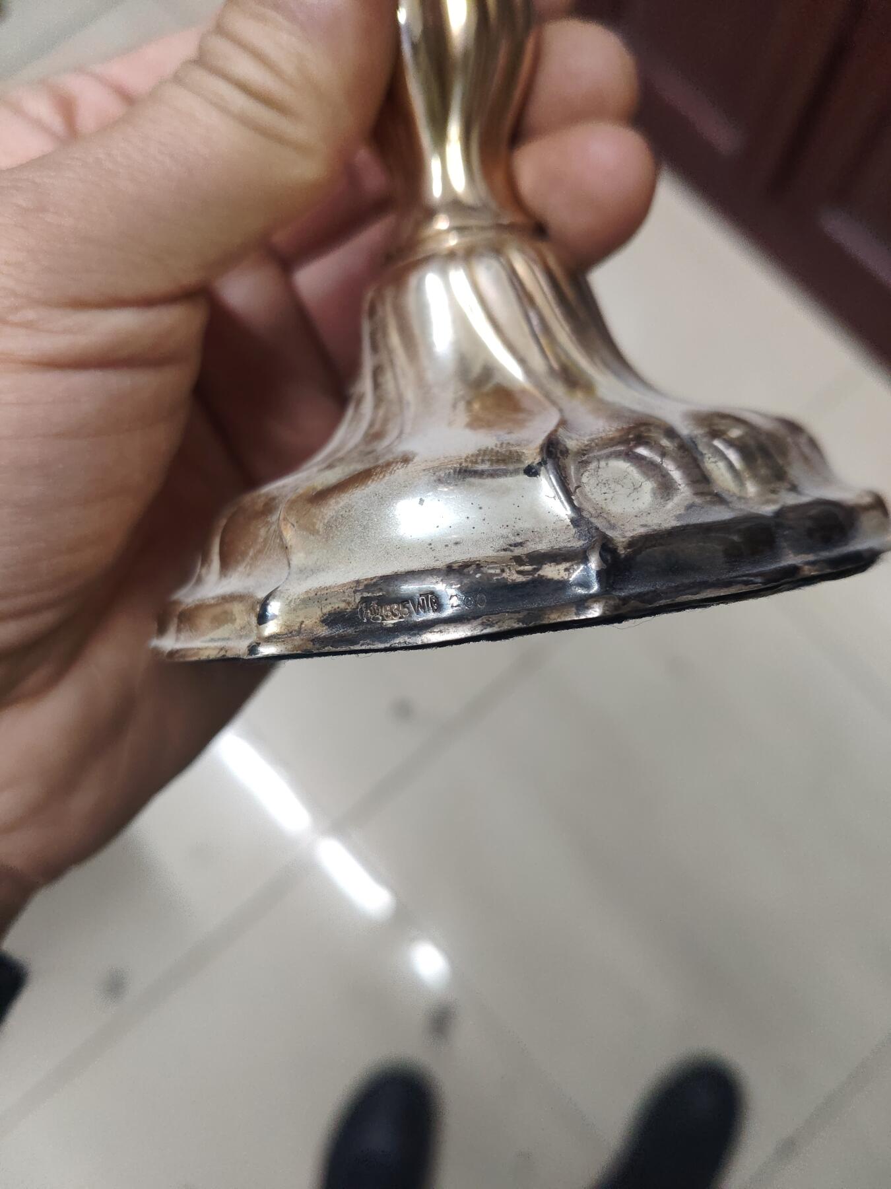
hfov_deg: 53.1
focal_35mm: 26
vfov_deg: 67.3
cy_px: 594
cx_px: 446
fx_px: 892
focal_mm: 4.84
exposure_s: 1/100
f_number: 1.88
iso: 1356
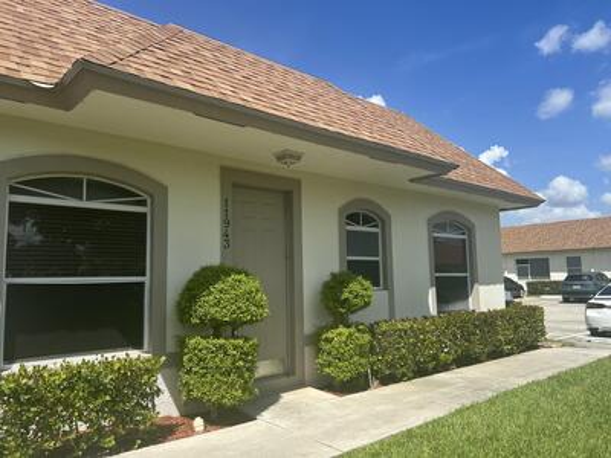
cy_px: 229
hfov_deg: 67.3
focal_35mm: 26
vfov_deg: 53.1
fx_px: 459
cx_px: 306
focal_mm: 5.7
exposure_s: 1/3356
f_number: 1.5
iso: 50
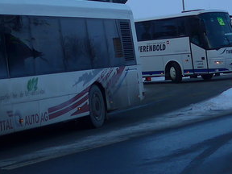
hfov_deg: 15.4
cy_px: -63
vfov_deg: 11.8
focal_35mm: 121
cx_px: -86
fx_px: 811
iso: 80
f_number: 2.8
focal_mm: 6
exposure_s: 1/400
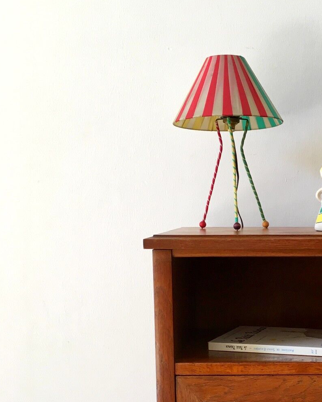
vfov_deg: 32.5
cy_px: 296
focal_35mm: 57
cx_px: 291
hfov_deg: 25.8
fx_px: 679
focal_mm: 4.15
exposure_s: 1/33
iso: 25
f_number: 2.2
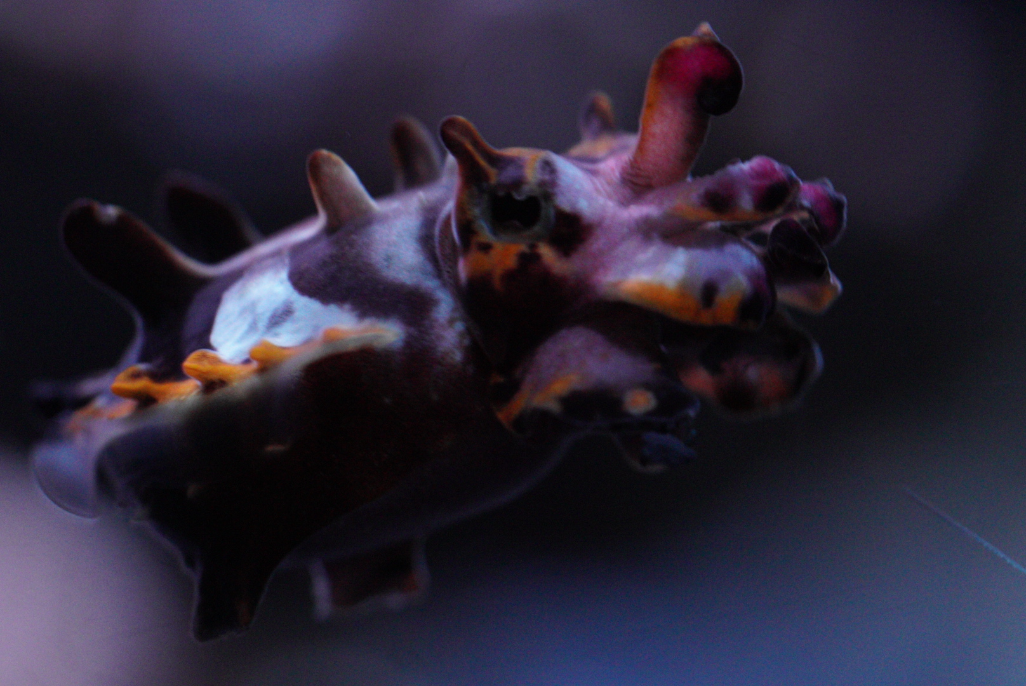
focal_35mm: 135
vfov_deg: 10.2
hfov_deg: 15.2
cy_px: 343
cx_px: 513
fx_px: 3850
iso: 6400
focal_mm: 90
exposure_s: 1/60
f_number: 3.5
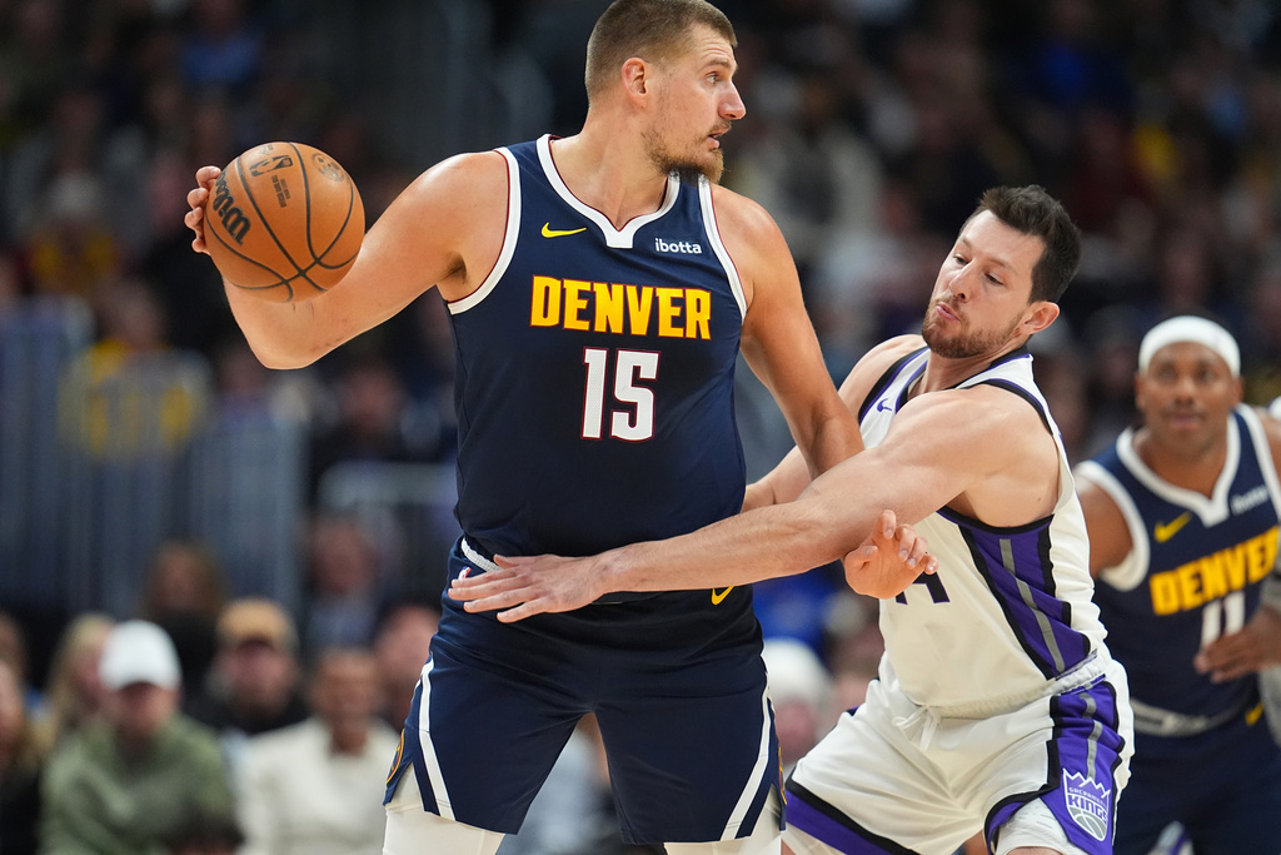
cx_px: 640
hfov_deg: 5.2
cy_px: 428
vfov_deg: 3.4
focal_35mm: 400
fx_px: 14234
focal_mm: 400
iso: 5000
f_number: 3.2
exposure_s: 1/1600
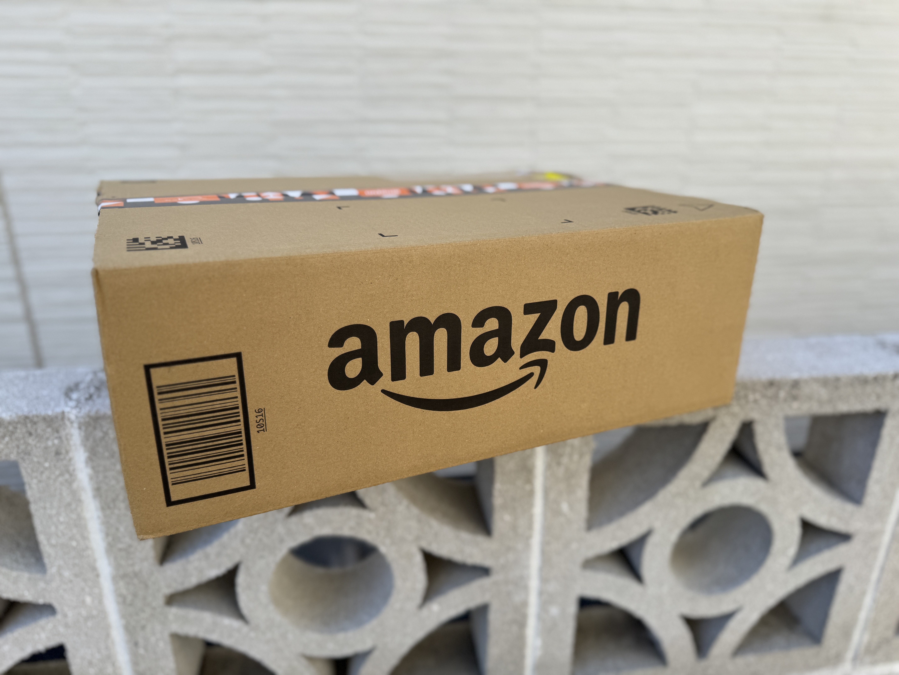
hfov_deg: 71.6
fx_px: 623
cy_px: 338
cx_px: 450
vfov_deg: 56.8
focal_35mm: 24
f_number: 1.78
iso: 80
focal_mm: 6.76
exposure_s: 1/1285
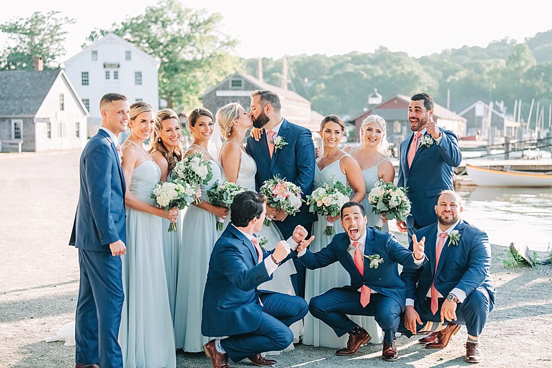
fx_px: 1073
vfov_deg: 19.5
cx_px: 276
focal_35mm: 70
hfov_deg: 28.8
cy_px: 184
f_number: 2.8
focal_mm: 70
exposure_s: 1/1250
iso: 800
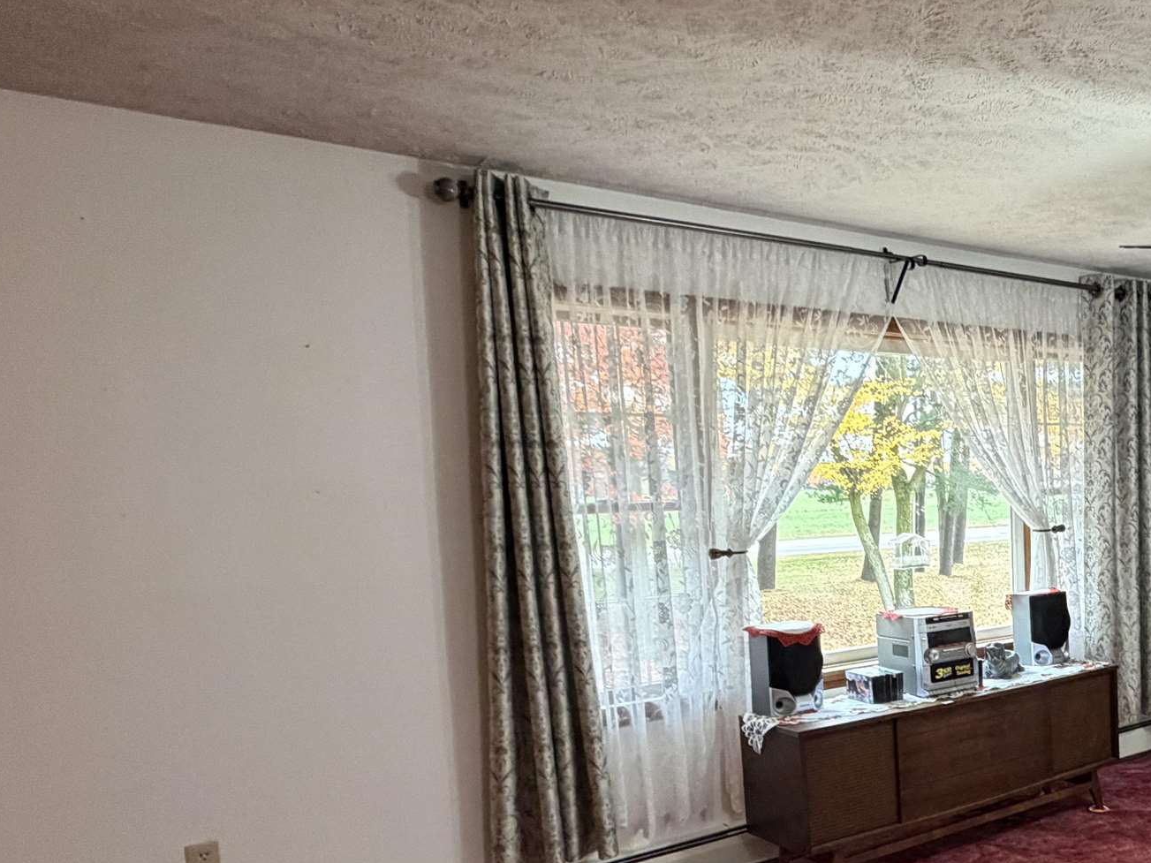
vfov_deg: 42.1
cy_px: 603
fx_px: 1097
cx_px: 1161
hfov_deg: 46.1
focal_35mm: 33
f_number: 2.2
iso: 400
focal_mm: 2.22
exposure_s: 1/60
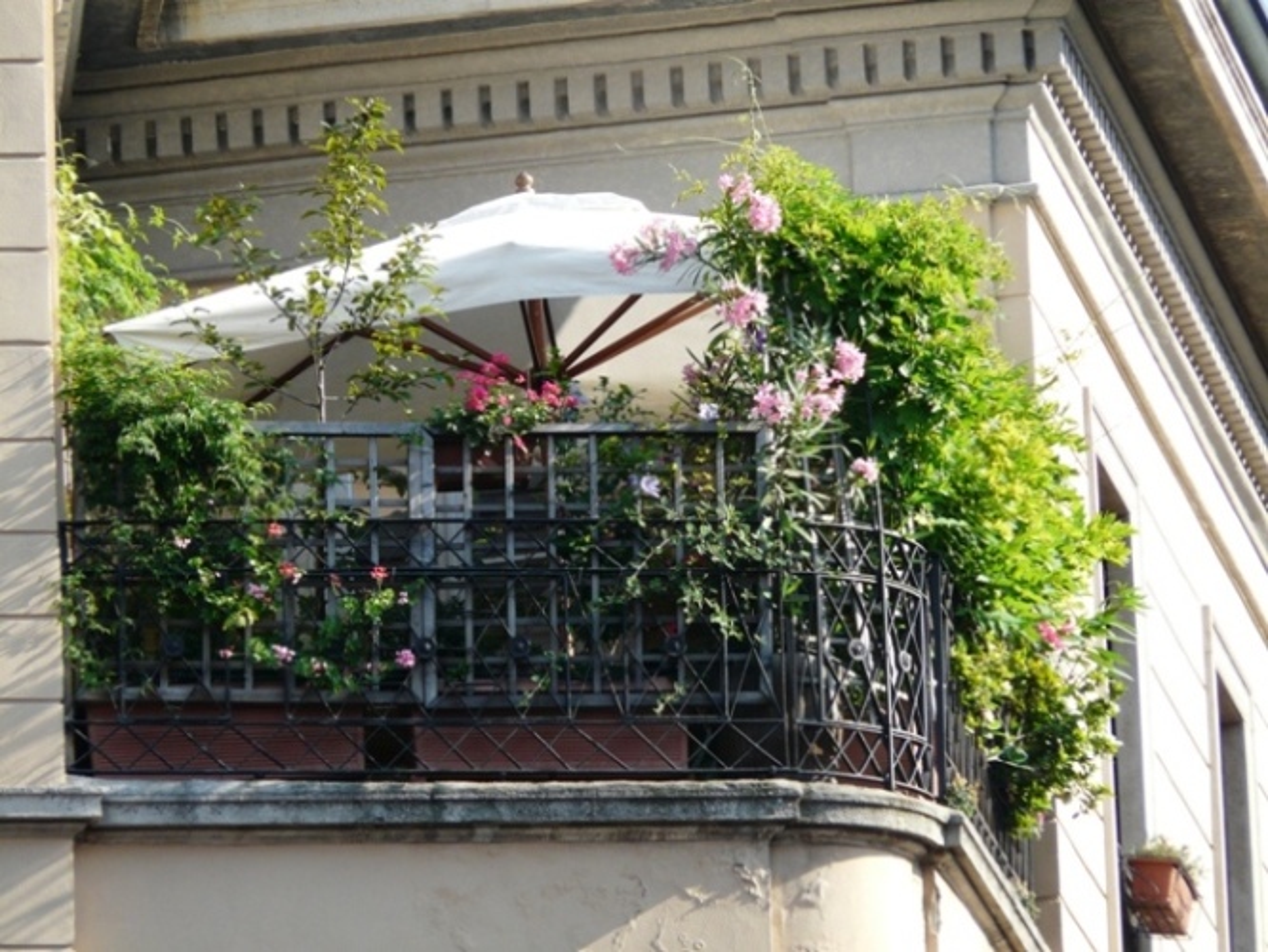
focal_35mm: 356
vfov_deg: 4.2
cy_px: 476
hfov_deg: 5.6
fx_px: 13045
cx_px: 634
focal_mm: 58.4
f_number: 4
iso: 100
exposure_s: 1/250
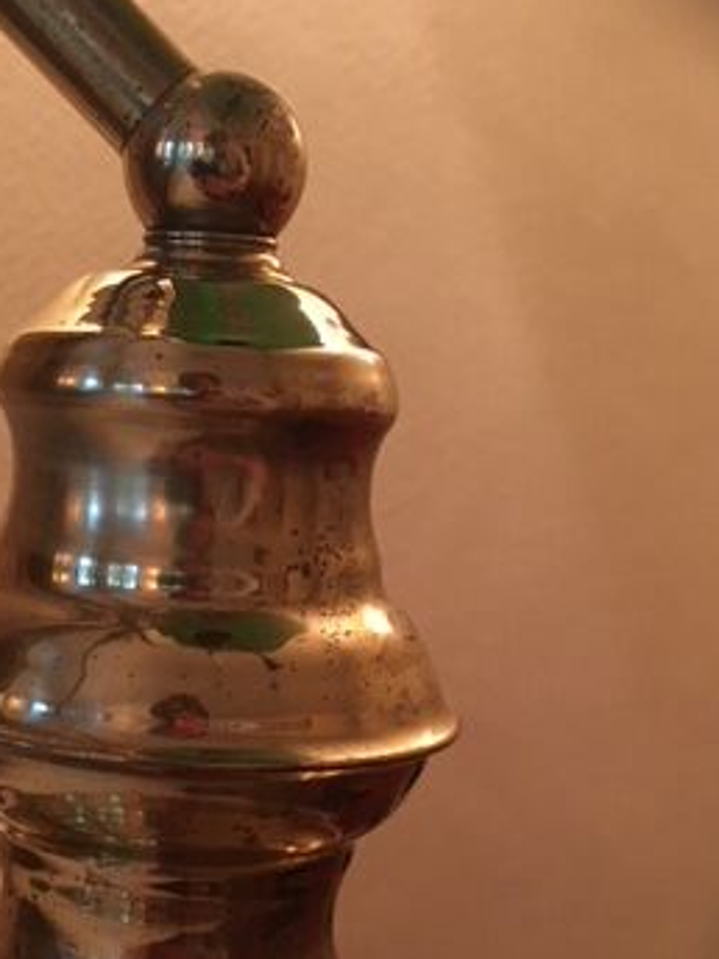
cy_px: 744
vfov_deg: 34.6
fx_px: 1495
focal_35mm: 54
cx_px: 209
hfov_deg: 26.8
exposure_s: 1/33
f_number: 2.2
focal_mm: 4.15
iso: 160
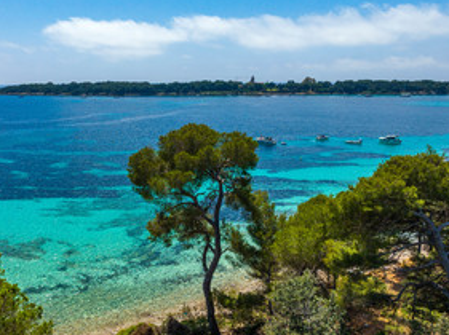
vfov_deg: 44.0
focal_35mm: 32
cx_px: 179
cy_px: 188
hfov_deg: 56.4
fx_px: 415
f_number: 8
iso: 200
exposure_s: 1/640
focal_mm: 12.3
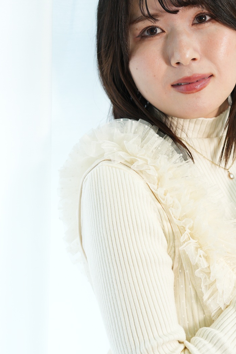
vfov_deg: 20.5
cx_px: 198
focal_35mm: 99
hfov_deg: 13.7
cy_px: 247
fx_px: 973
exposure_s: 1/160
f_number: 3.2
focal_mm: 50
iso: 800
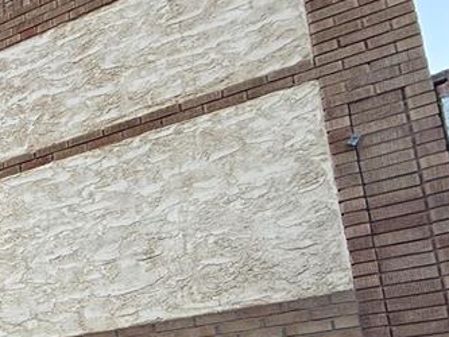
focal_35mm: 43
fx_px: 558
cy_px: 434
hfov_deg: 32.5
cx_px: -139
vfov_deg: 28.0
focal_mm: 2.22
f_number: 2.2
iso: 80
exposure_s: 1/99
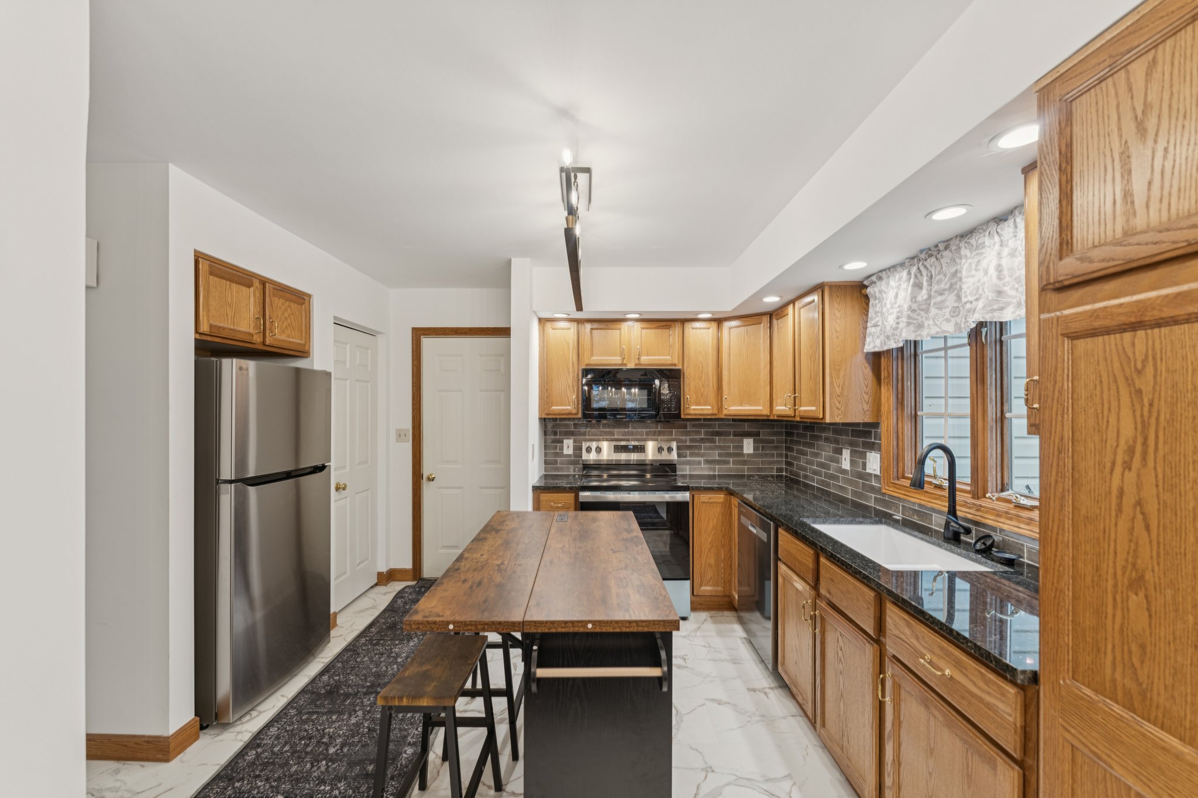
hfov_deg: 104.3
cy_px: 399
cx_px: 599
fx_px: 466
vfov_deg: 81.2
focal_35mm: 14
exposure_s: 1/20
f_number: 5
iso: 200
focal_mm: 14
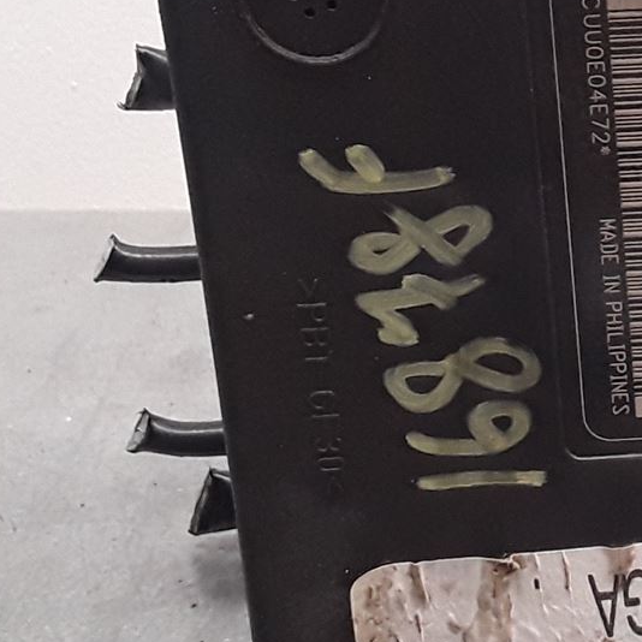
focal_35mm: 95
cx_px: 777
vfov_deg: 18.2
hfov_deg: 17.4
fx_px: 1993
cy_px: 156
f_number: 1.9
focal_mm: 2.91
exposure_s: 1/100
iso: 100
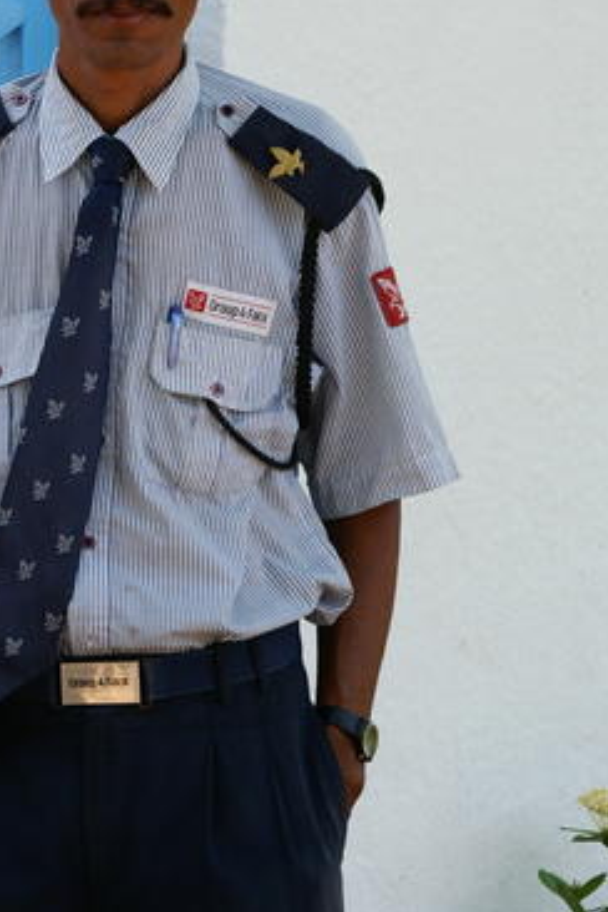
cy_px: 247
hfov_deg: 5.2
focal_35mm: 262
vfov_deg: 7.9
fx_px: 6637
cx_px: 112
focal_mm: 100
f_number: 8
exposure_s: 1/250
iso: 200
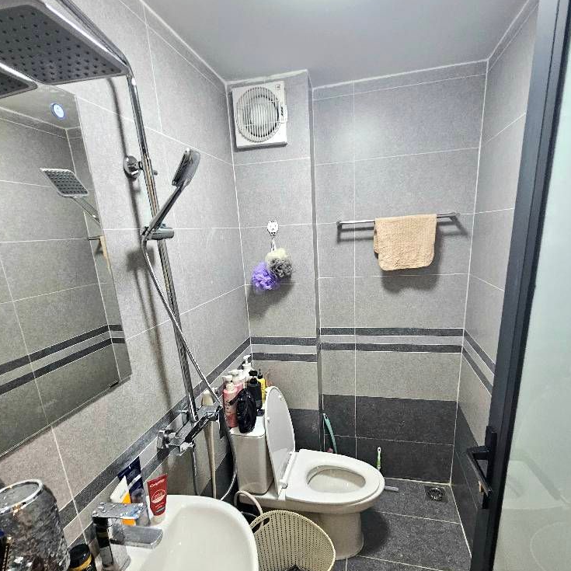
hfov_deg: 87.4
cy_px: 315
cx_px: 293
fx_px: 299
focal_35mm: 16
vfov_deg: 87.1
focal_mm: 2.2
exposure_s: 1/60.2
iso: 160
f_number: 2.2
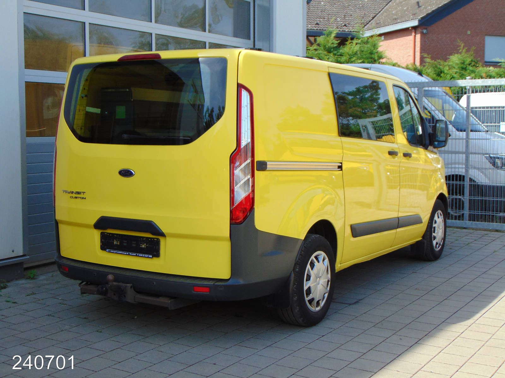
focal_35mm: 50
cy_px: 189
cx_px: 252
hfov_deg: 38.2
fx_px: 729
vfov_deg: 29.1
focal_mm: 9
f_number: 3.5
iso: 80
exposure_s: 1/400
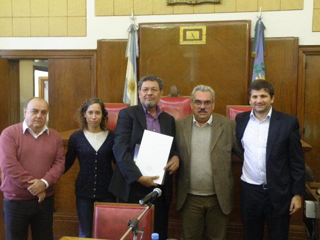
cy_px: 120
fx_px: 416
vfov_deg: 32.2
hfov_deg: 42.1
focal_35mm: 45
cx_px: 160
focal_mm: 8.06
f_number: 3.4
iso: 250
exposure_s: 1/8
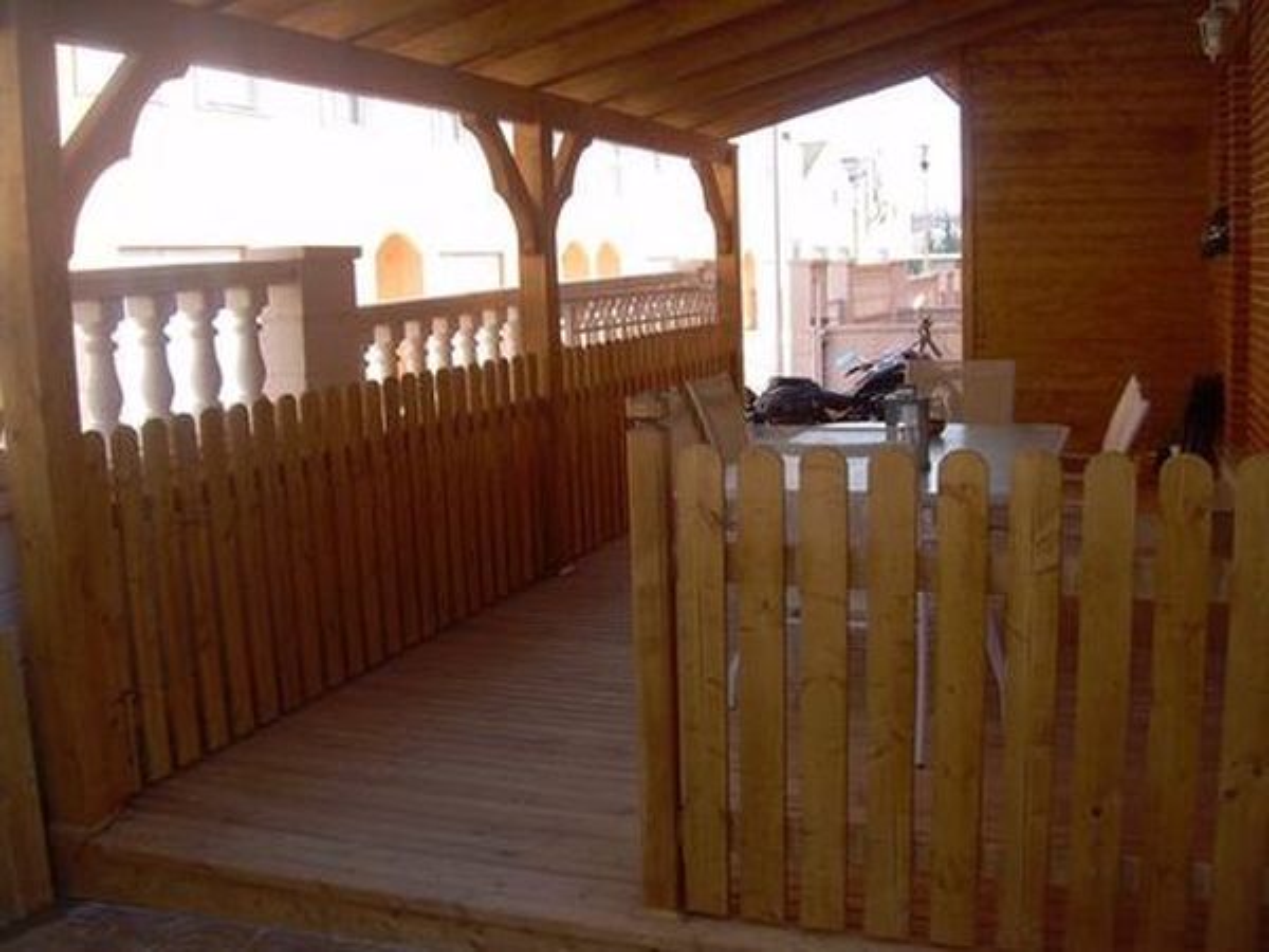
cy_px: 476
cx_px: 634
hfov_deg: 49.0
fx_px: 1393
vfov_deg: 37.7
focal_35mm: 38
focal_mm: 6.3
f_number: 2.8
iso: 50
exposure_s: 1/250
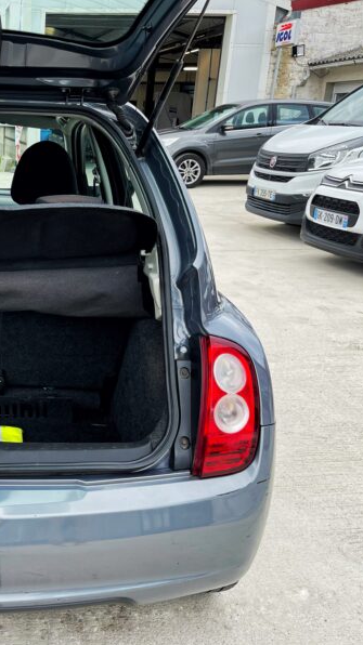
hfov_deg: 28.7
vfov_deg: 52.8
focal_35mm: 38
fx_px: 651
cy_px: 324
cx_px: -21
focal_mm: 5.1
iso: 32
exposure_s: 1/327
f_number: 1.6
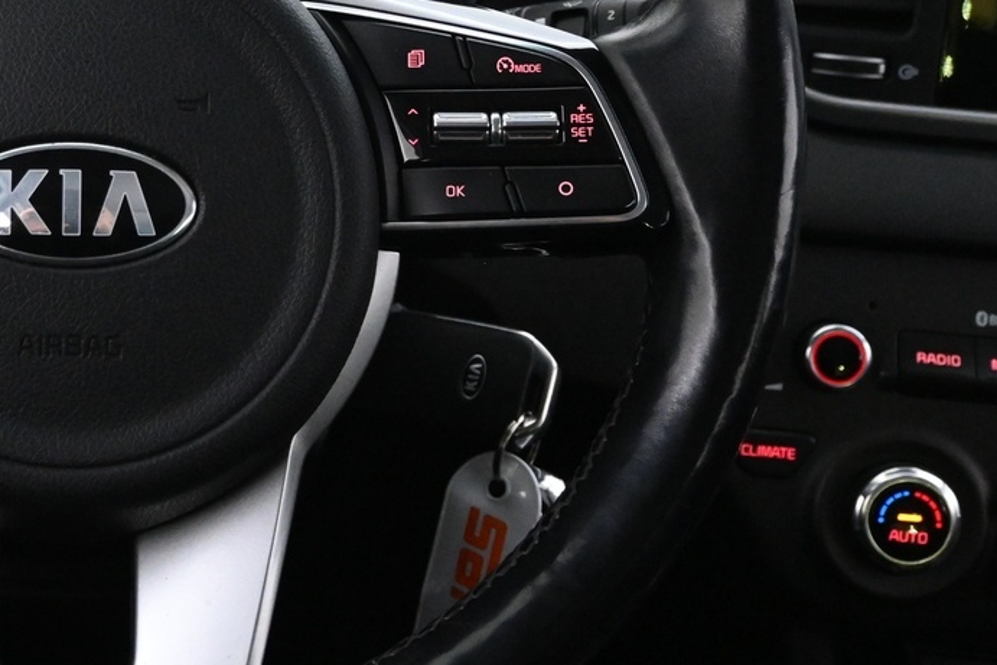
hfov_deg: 25.8
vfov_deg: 17.9
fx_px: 2094
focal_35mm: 76
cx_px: 79
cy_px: 138
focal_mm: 21.5
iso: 4500
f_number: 4
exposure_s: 1/30
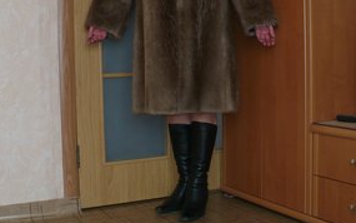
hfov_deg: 36.9
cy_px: 66
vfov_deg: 23.4
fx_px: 534
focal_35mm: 55
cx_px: 166
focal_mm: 6.1
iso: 100
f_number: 2.8
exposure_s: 1/30
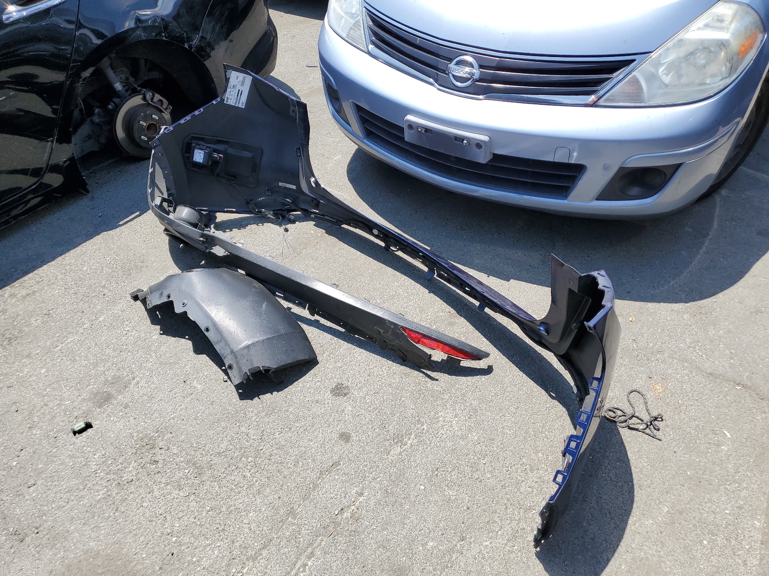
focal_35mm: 26
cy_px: 288
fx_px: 578
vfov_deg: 53.1
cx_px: 384
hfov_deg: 67.3
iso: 50
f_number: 1.5
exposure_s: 1/2000
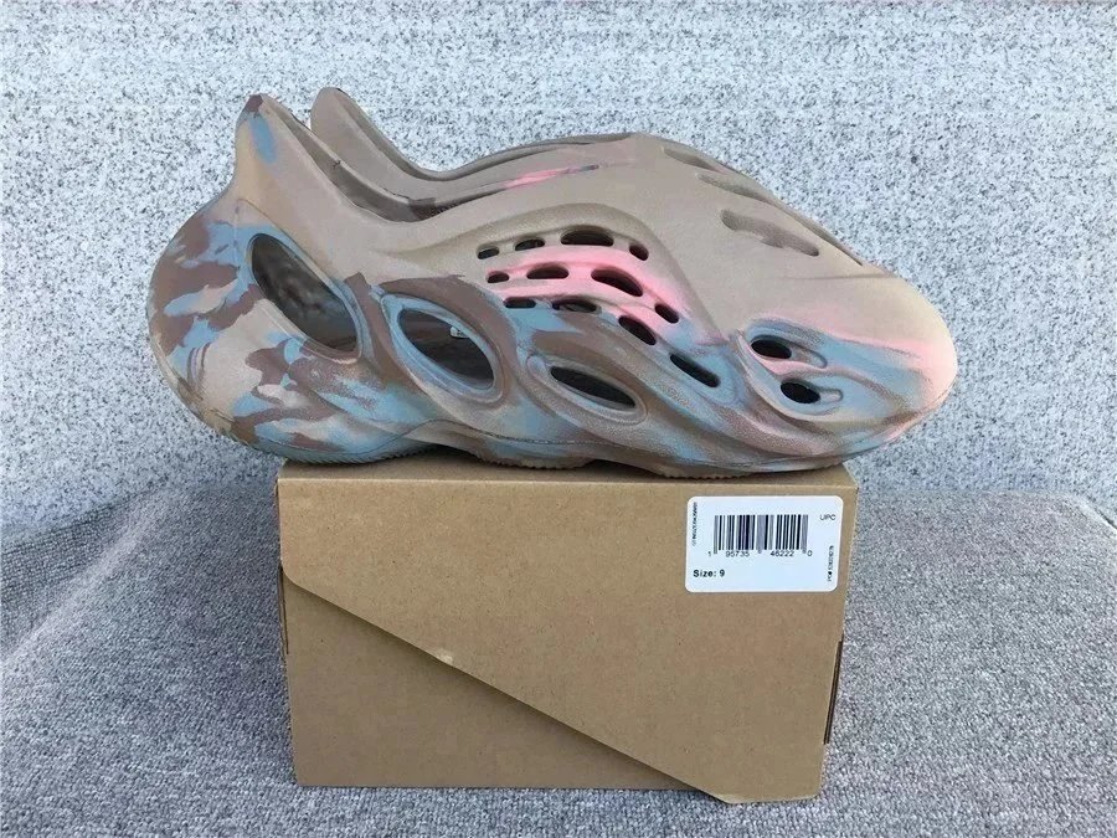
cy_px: 419
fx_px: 1000
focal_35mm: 31
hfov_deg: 58.4
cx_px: 558
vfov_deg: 45.4
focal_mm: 3.3
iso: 25
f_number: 2.4
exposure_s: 1/382
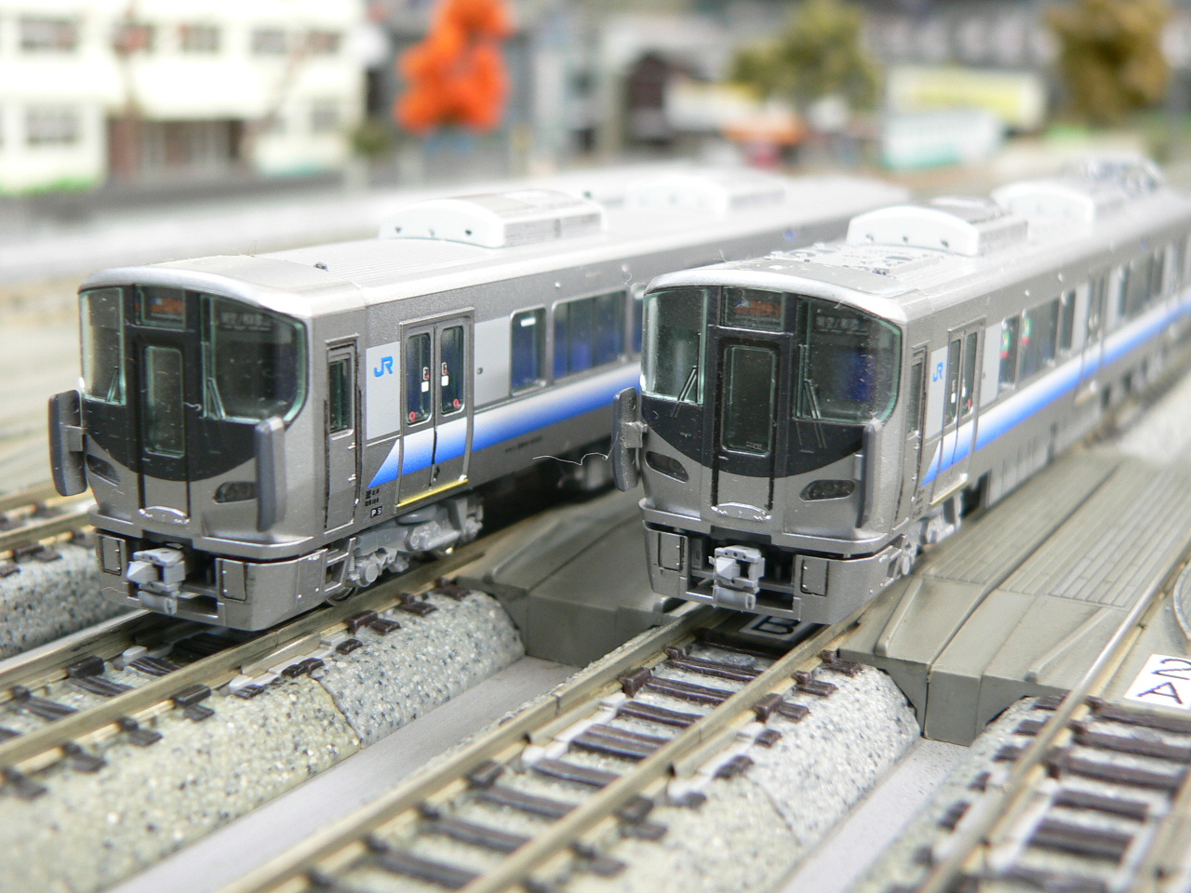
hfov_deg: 40.4
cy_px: 446
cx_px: 596
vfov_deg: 30.9
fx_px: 1617
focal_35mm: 47
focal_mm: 7.9
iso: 100
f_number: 2.8
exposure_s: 1/4
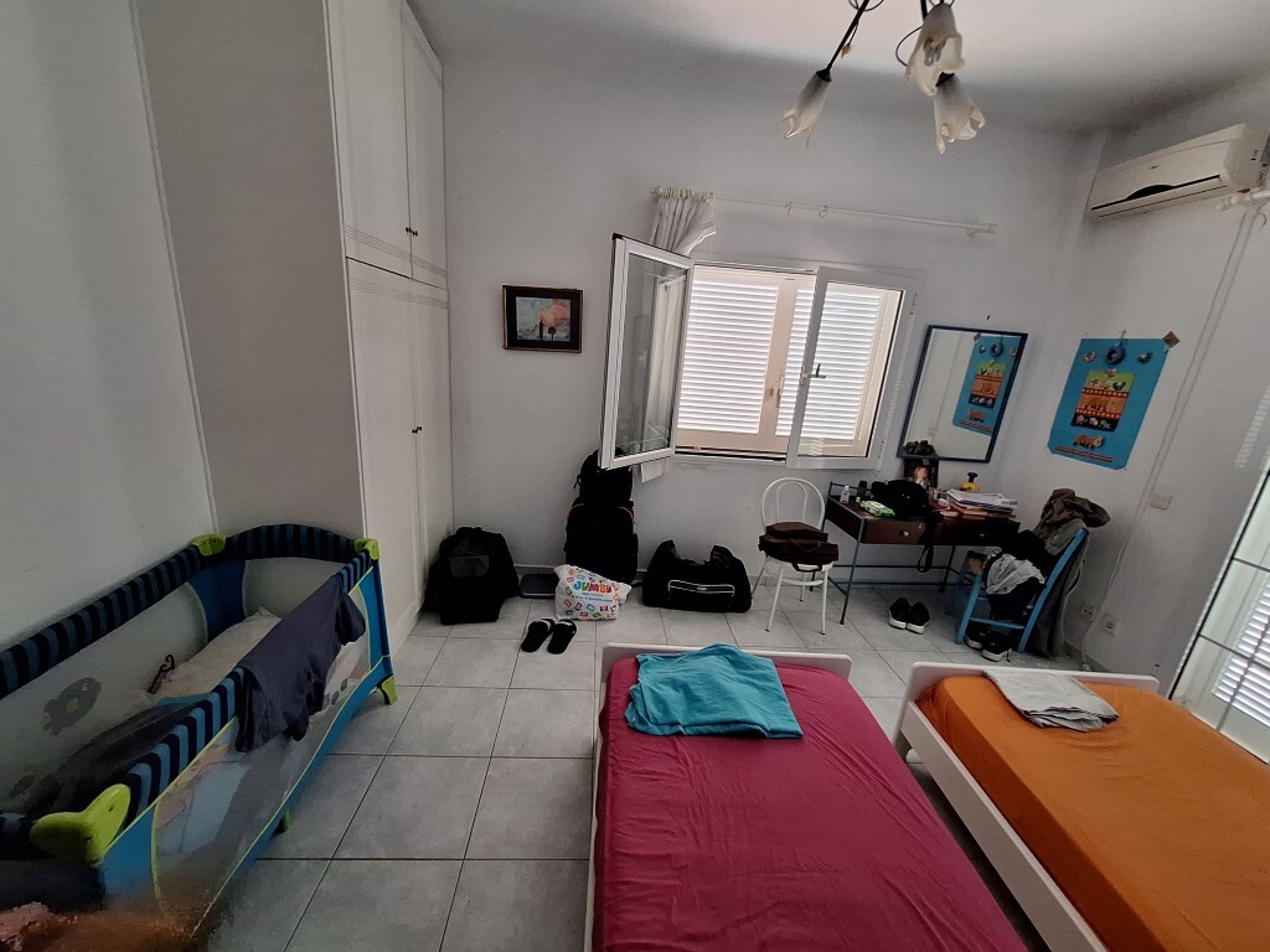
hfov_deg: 106.2
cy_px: 476
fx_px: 477
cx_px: 635
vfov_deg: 89.9
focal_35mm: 13
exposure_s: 1/50
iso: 160
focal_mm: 1.74
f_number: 2.2
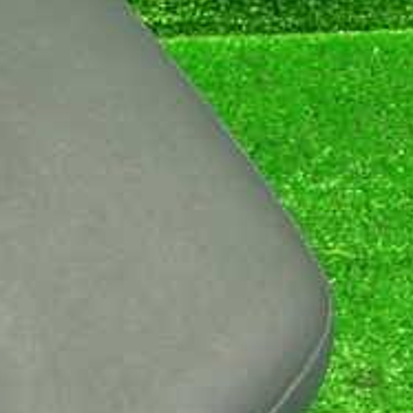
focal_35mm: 85
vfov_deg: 20.4
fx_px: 1147
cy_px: 247
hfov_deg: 19.0
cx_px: -115
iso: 400
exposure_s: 1/30
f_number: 2.3
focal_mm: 5.4
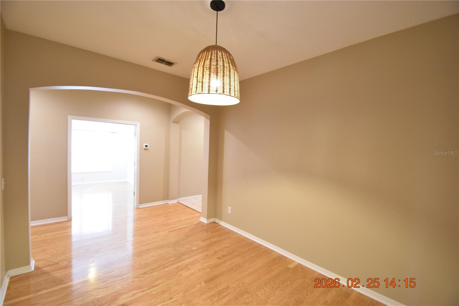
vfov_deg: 77.3
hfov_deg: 100.4
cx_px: 230
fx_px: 191
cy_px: 153
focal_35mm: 15
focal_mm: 10
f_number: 3.5
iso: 800
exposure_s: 1/20
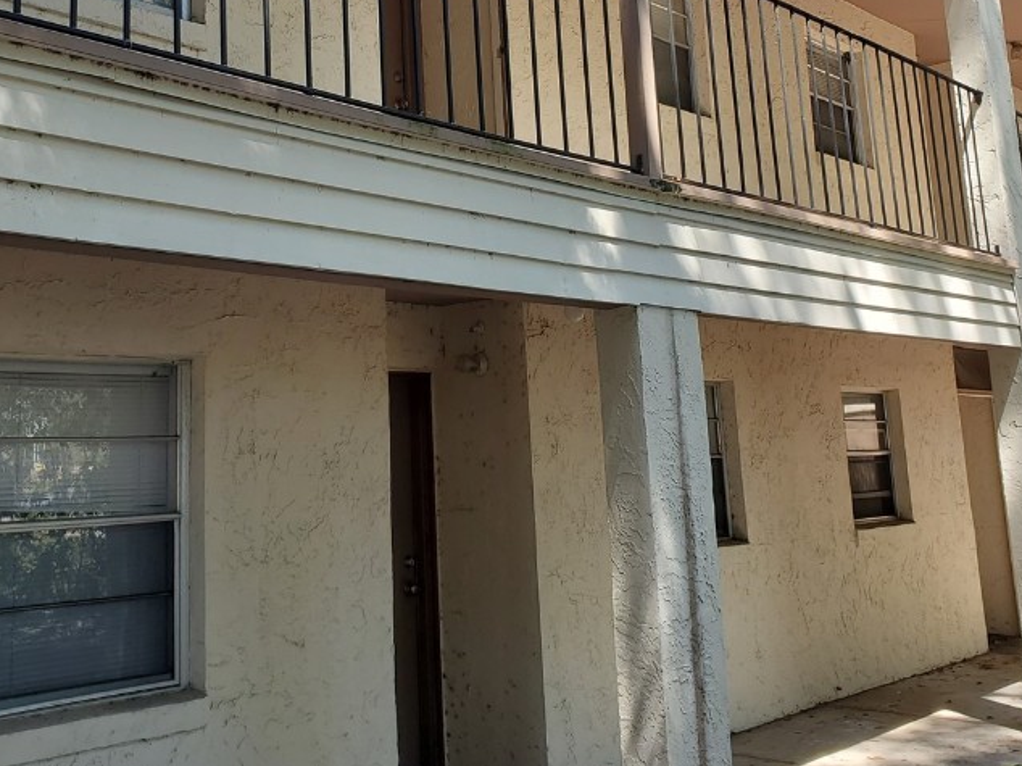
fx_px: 1240
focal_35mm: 42
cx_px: 501
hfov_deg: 44.8
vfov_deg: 33.9
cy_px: 235
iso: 50
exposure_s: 1/254
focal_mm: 4.3
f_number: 2.4
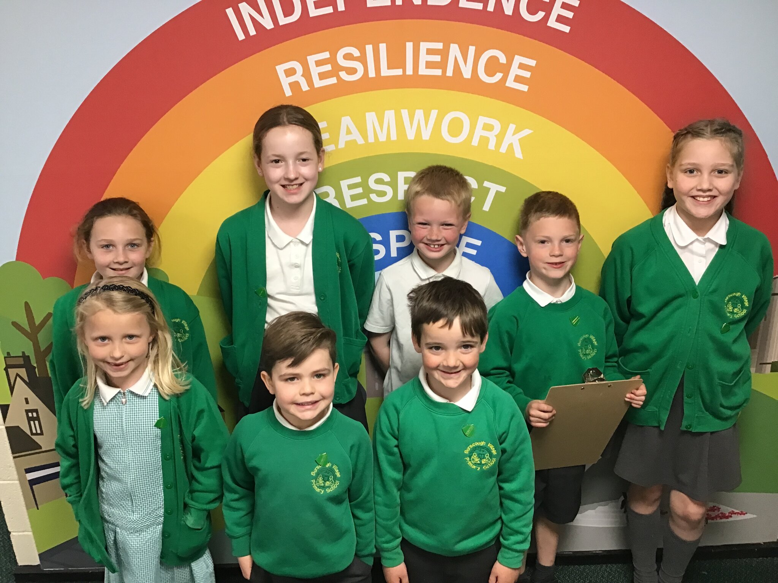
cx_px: 389
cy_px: 292
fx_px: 697
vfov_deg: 45.4
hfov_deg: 58.4
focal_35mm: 31
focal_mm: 3.3
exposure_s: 1/33
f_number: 2.4
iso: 125
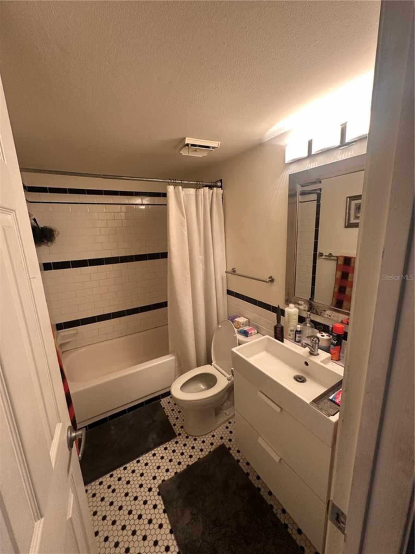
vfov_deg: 102.1
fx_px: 224
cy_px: 277
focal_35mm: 14
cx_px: 208
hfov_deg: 85.7
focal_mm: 2.22
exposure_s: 1/60
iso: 250
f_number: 2.2
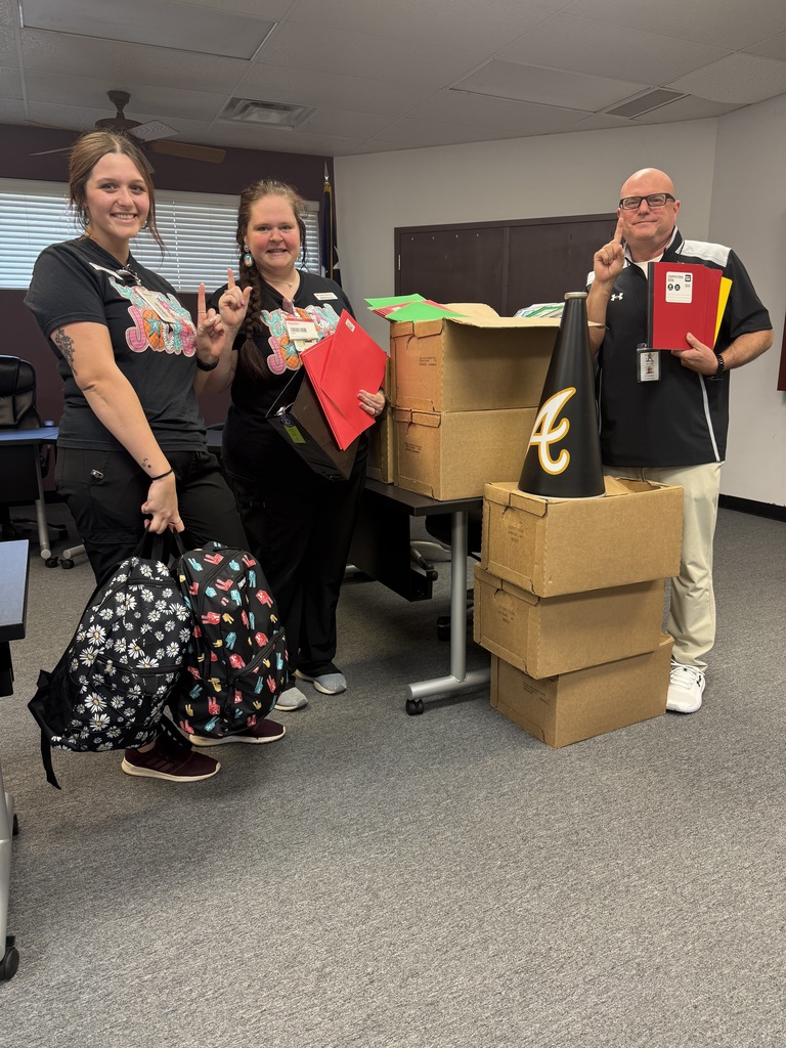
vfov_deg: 71.6
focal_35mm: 24
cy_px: 524
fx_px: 727
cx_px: 393
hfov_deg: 56.8
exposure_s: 1/60
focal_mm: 6.76
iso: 100
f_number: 1.78
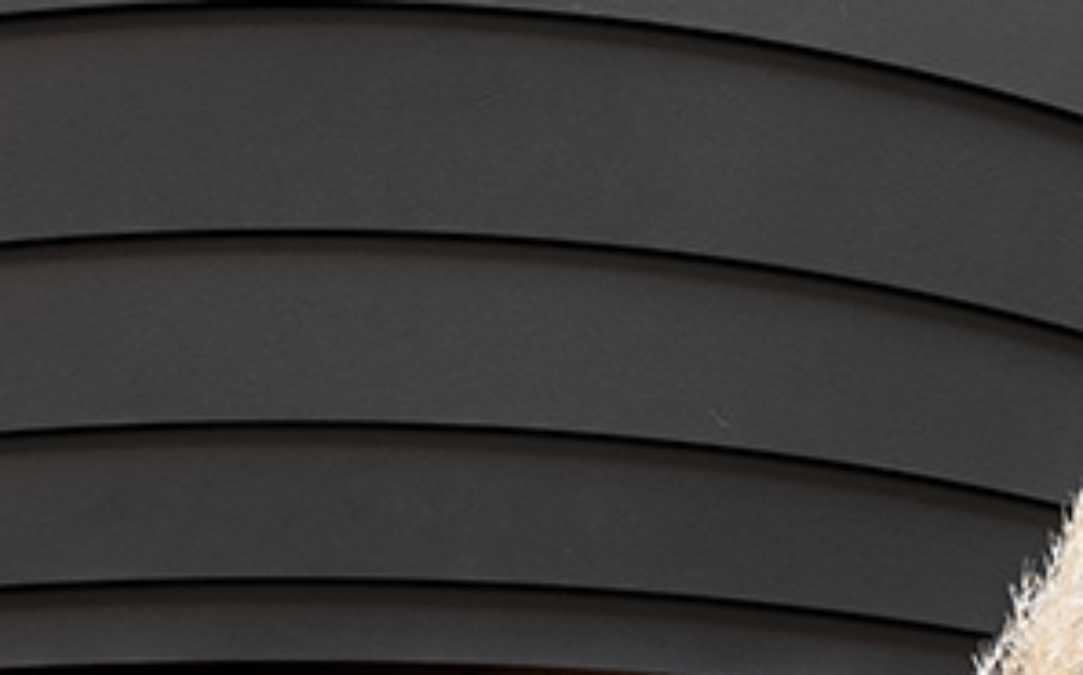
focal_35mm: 254
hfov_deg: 8.1
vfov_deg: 5.1
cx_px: -664
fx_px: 7490
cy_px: 890
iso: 160
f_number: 13
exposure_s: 1/10
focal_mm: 41
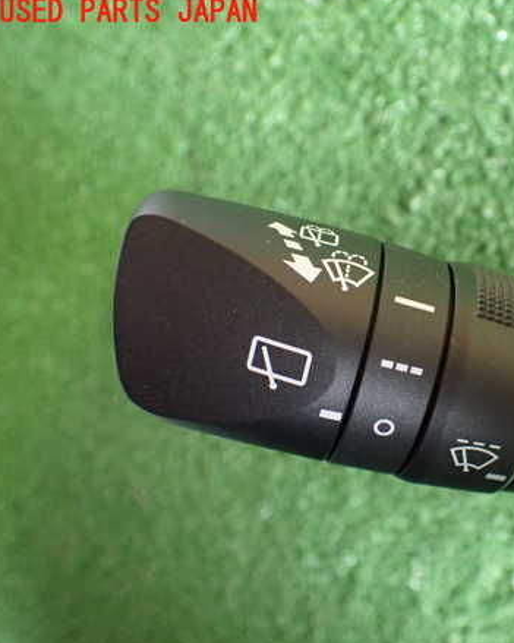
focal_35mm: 40
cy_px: 324
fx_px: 761
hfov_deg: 35.8
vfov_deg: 45.8
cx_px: 431
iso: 800
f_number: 2.3
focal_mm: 5.4
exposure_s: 1/30
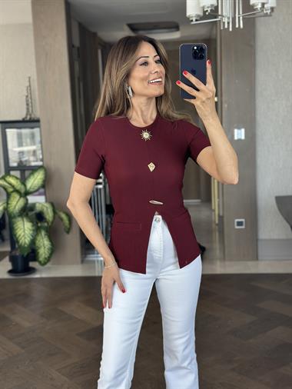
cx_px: 146
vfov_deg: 39.6
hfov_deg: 30.3
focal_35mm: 48
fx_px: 539
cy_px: 194
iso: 125
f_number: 1.78
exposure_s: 1/118
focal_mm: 6.86
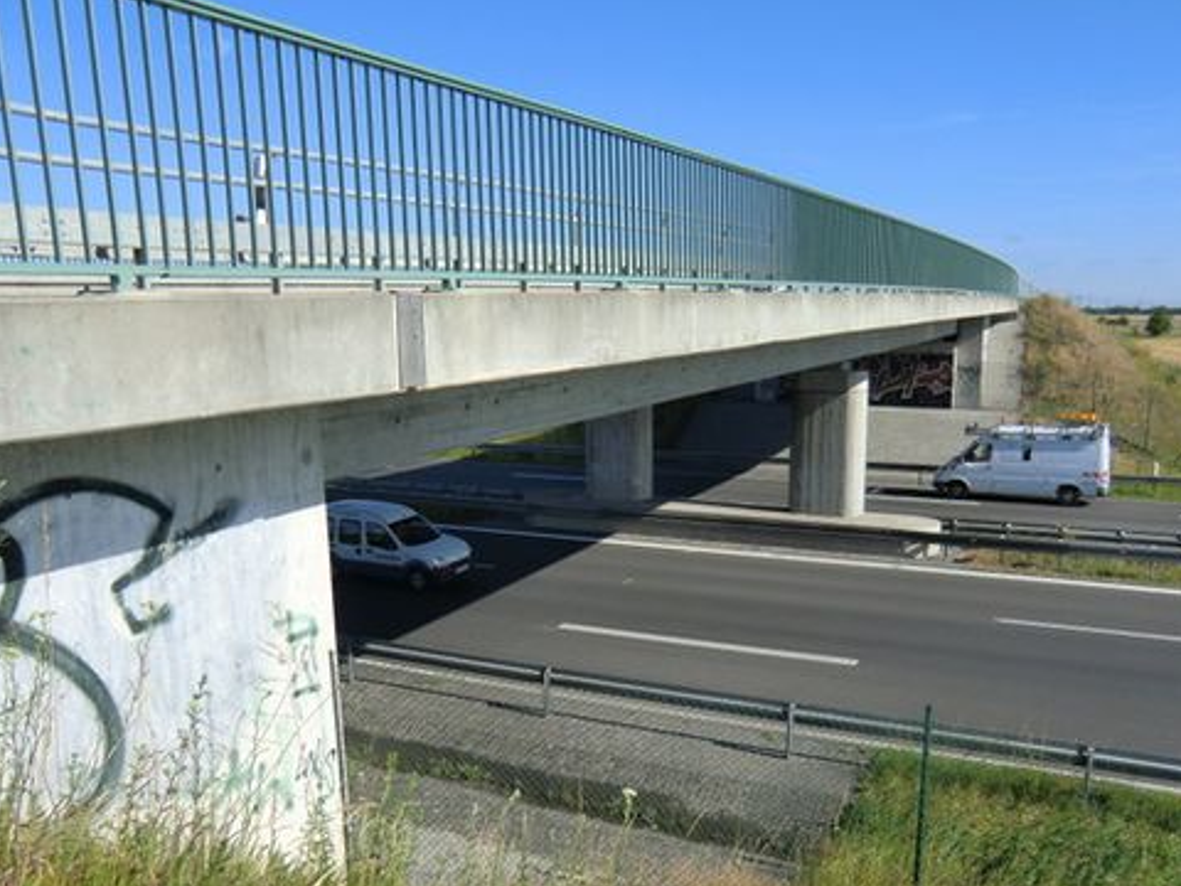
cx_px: 637
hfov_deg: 58.3
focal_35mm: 31
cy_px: 562
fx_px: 1058
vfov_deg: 45.0
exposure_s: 1/800
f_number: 3.2
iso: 64
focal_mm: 4.3
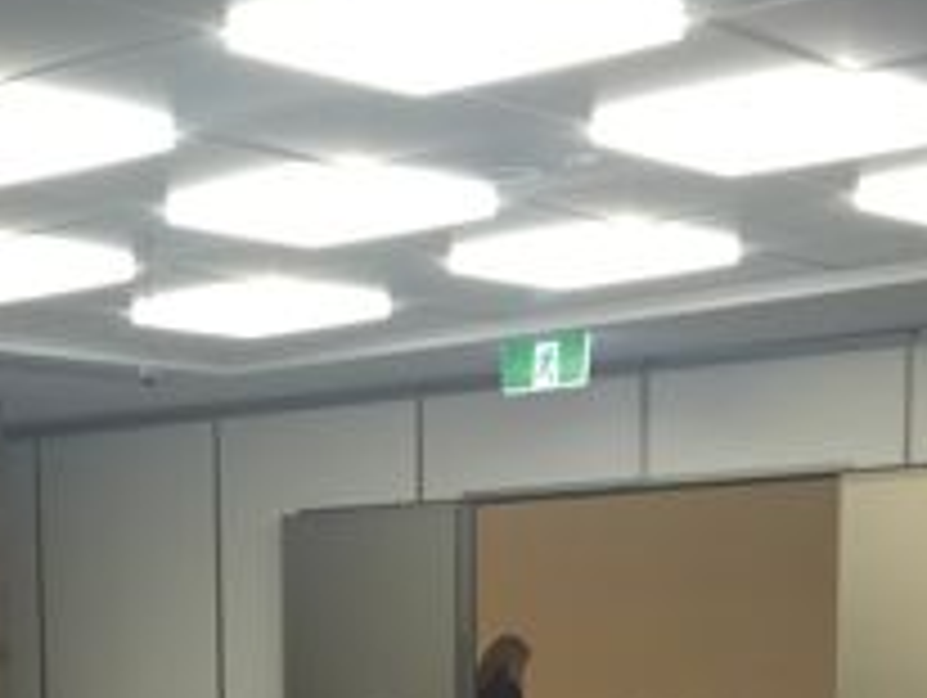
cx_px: 104
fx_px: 2413
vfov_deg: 15.5
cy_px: 941
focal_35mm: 90
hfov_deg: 21.3
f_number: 2.2
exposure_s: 1/17
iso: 40
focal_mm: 4.15
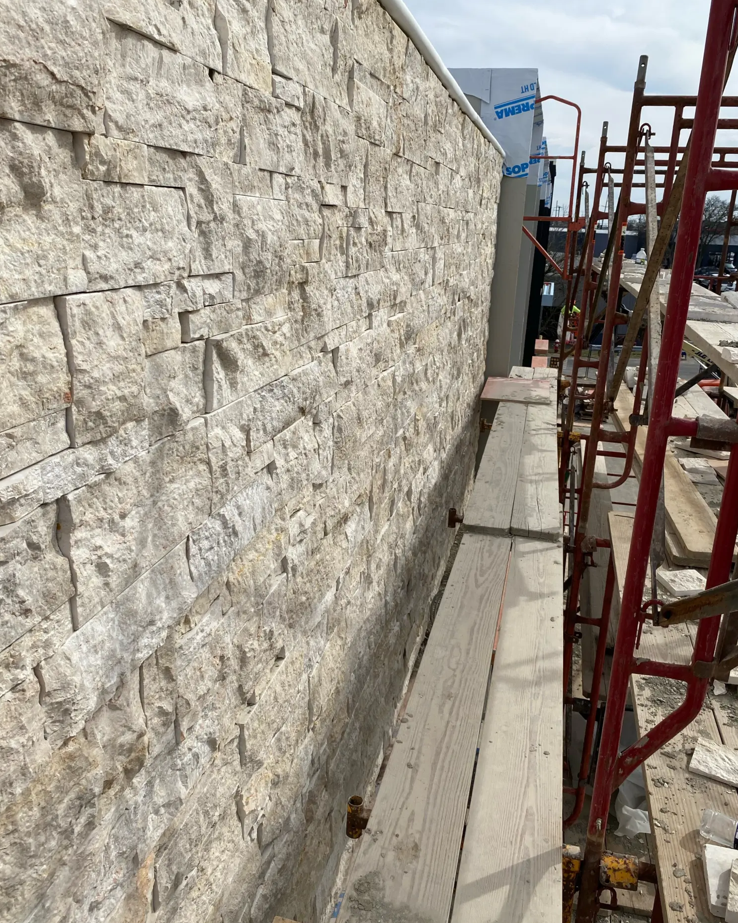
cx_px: 357
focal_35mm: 28
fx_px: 764
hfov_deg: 51.5
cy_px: 457
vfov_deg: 62.2
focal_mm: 4.25
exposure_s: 1/4444
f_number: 1.8
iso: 32
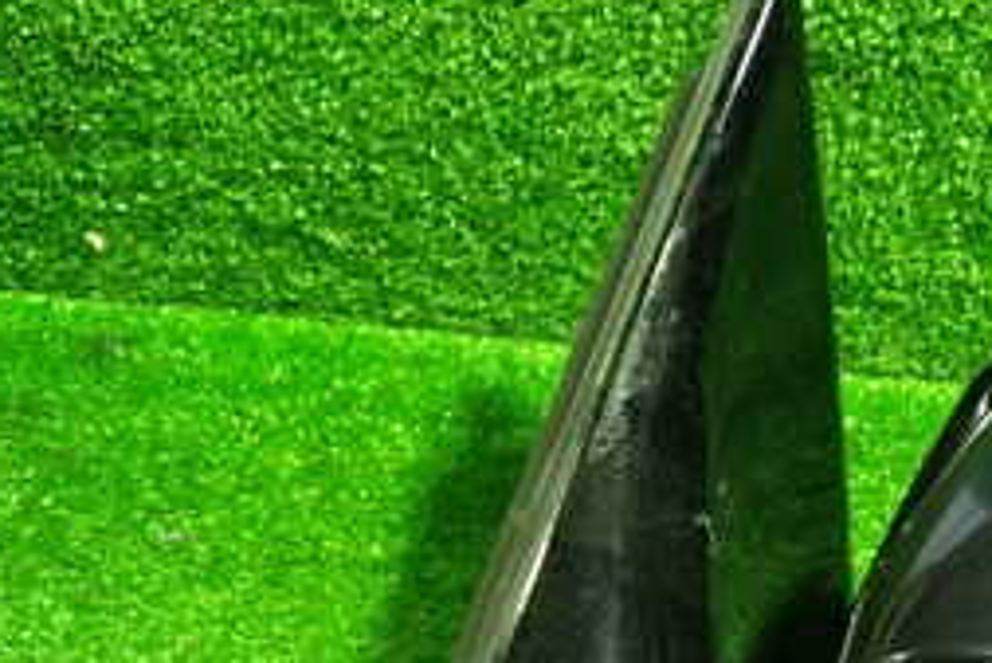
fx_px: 2040
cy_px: 702
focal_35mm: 74
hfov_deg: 25.1
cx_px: 1125
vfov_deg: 17.9
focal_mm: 5.4
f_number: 2.3
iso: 640
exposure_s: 1/30
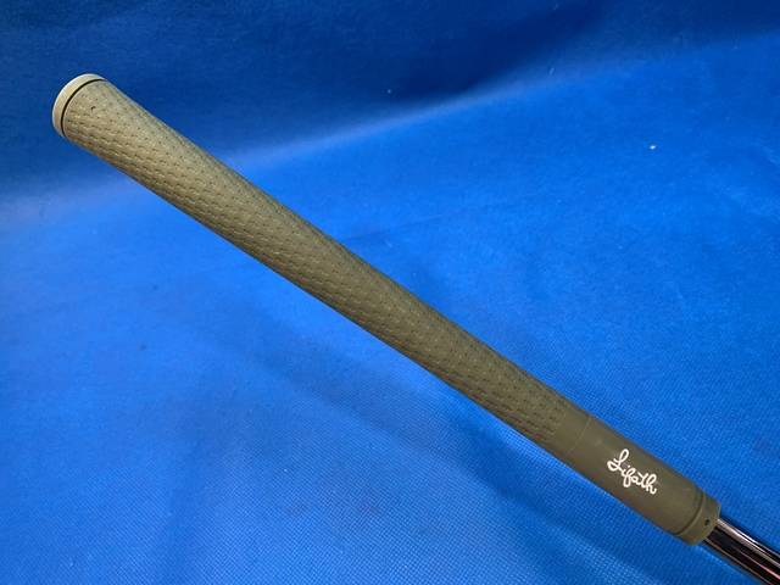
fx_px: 586
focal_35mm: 26
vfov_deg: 53.1
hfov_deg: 67.3
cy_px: 292
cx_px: 390
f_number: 1.8
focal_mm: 4.25
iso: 80
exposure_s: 1/60
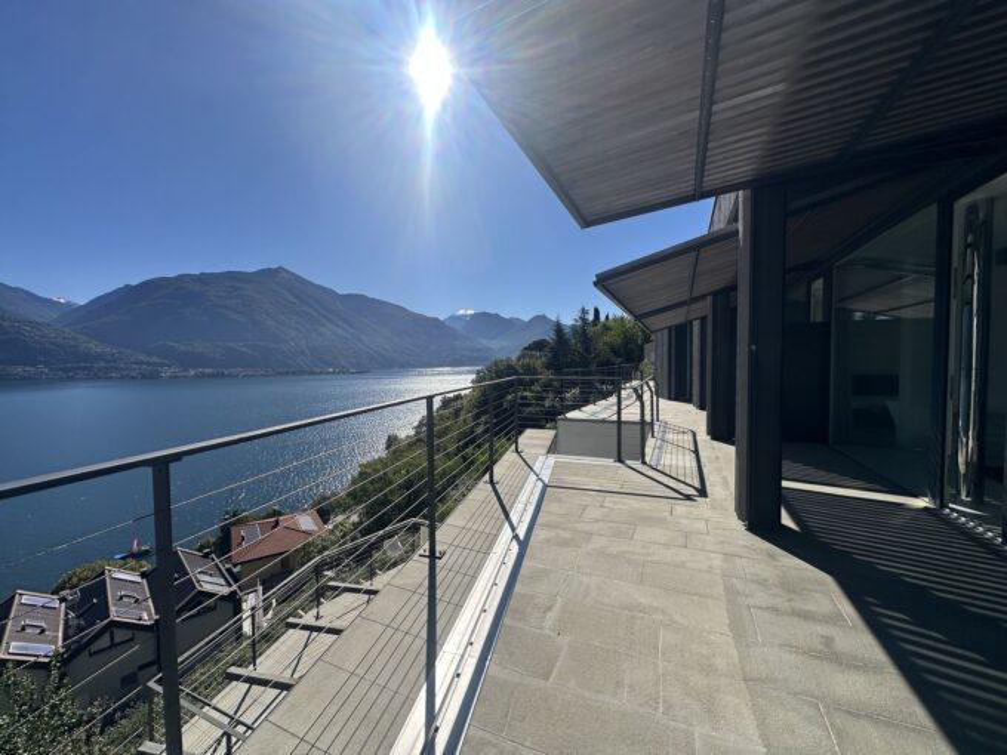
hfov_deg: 102.1
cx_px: 504
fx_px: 407
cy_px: 378
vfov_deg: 85.7
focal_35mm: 14
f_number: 2.2
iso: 50
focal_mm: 2.22
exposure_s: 1/3610
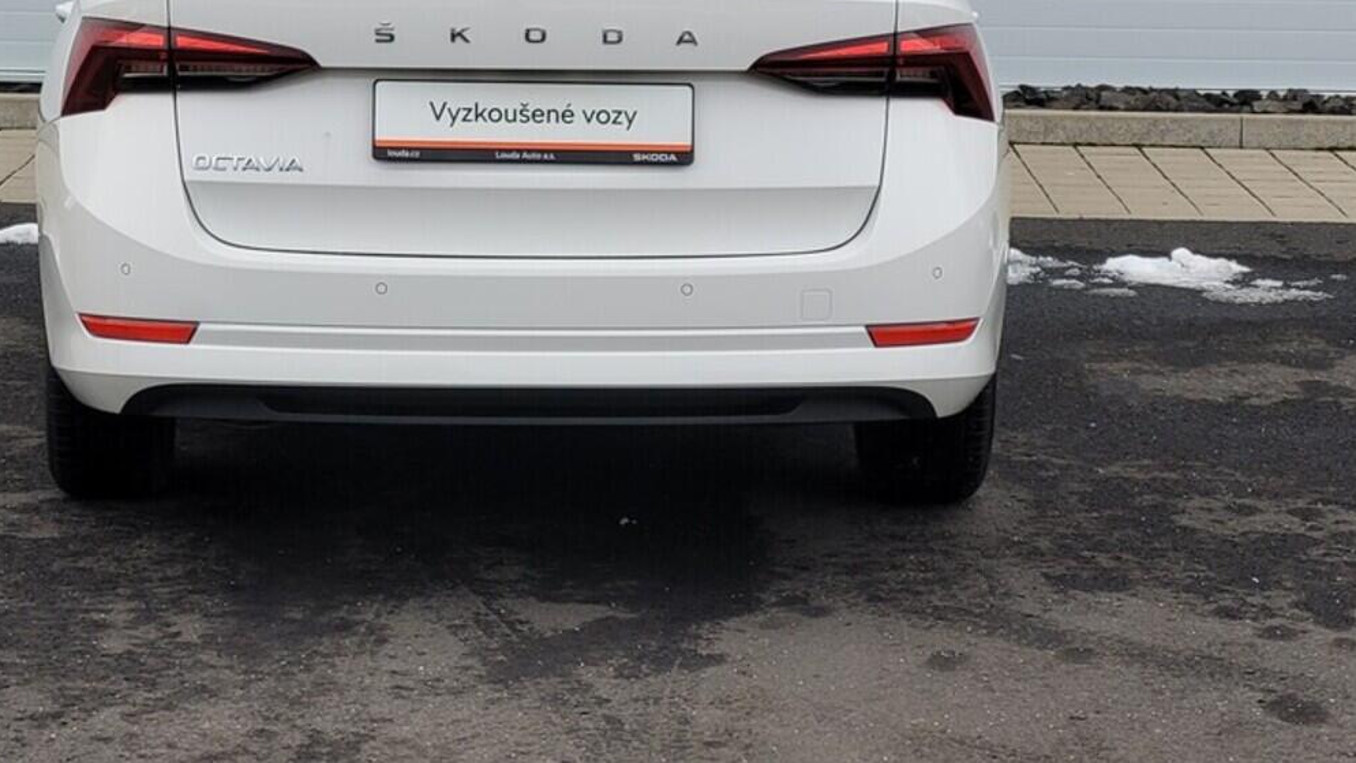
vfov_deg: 10.0
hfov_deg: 17.8
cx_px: 497
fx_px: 4314
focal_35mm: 120
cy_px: 27
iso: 50
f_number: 2.4
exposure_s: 1/100
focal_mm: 7.12
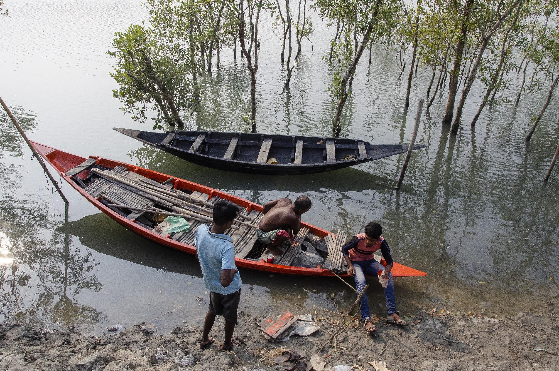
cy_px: 186
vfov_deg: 47.7
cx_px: 280
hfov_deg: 67.5
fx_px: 418
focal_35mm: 27
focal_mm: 18
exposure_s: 1/1000
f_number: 10
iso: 1000
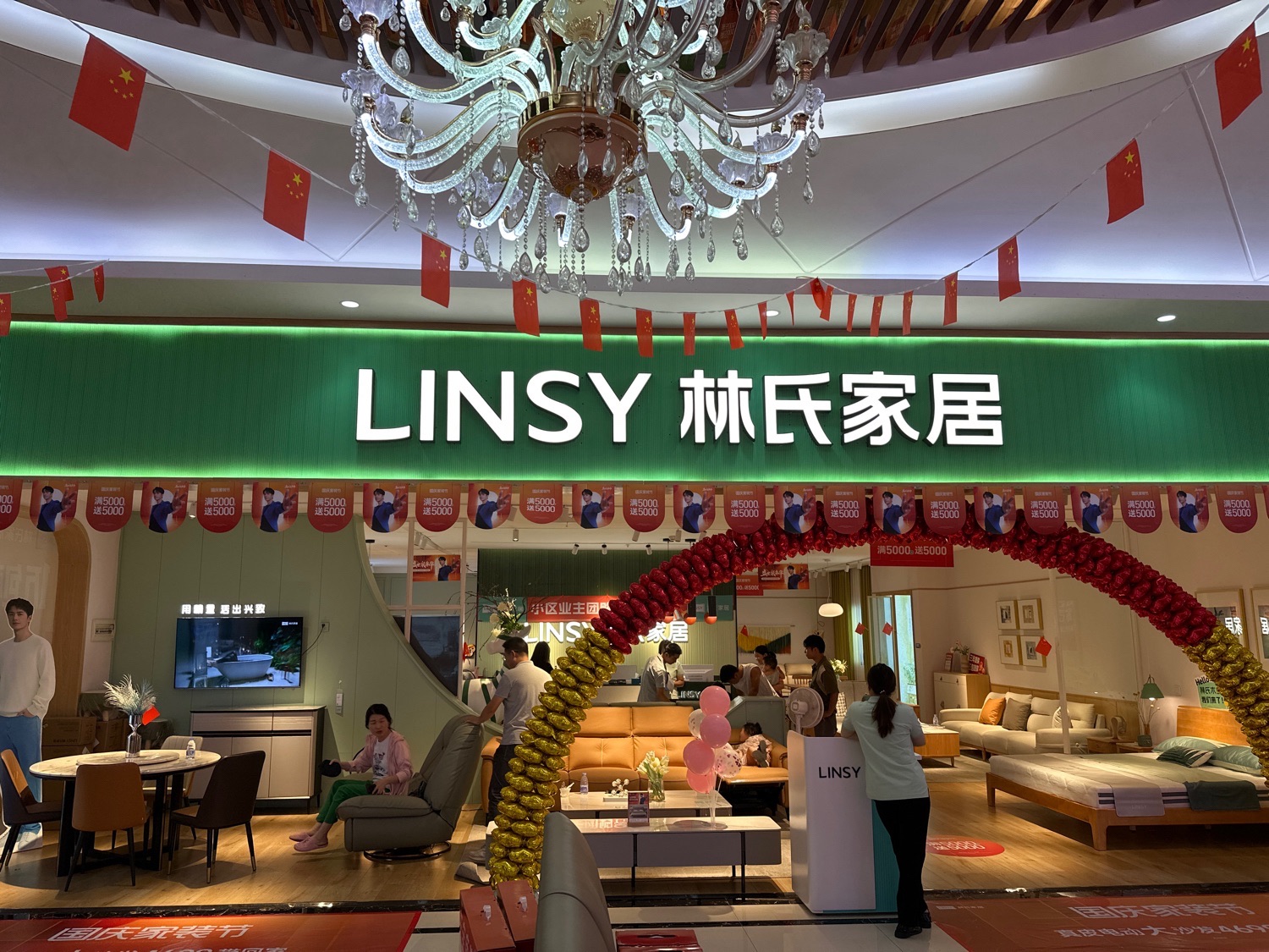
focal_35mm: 24
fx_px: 880
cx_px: 634
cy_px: 476
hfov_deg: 71.6
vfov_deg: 56.8
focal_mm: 6.86
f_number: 1.78
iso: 64
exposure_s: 1/100
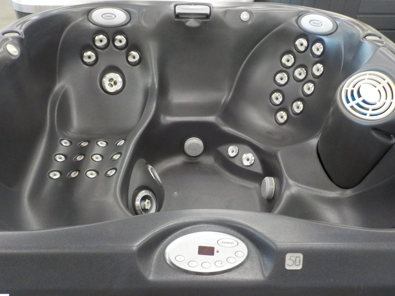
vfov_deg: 46.8
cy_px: 148
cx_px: 198
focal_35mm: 30
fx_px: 342
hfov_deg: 60.0
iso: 400
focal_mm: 4.1
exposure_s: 1/30
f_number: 3.3
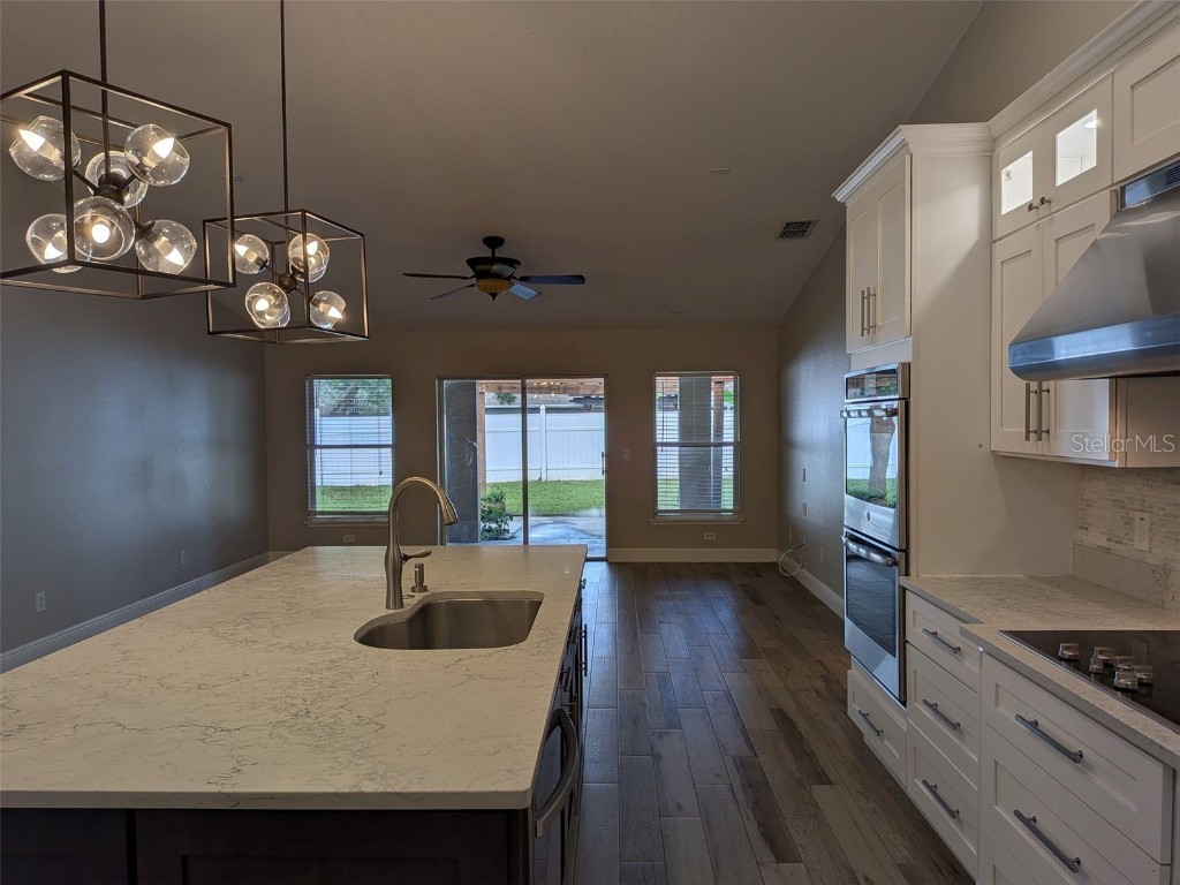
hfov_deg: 71.6
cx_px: 590
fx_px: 818
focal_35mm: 24
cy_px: 442
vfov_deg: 56.8
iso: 27
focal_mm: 4.53
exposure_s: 1/831
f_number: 1.7
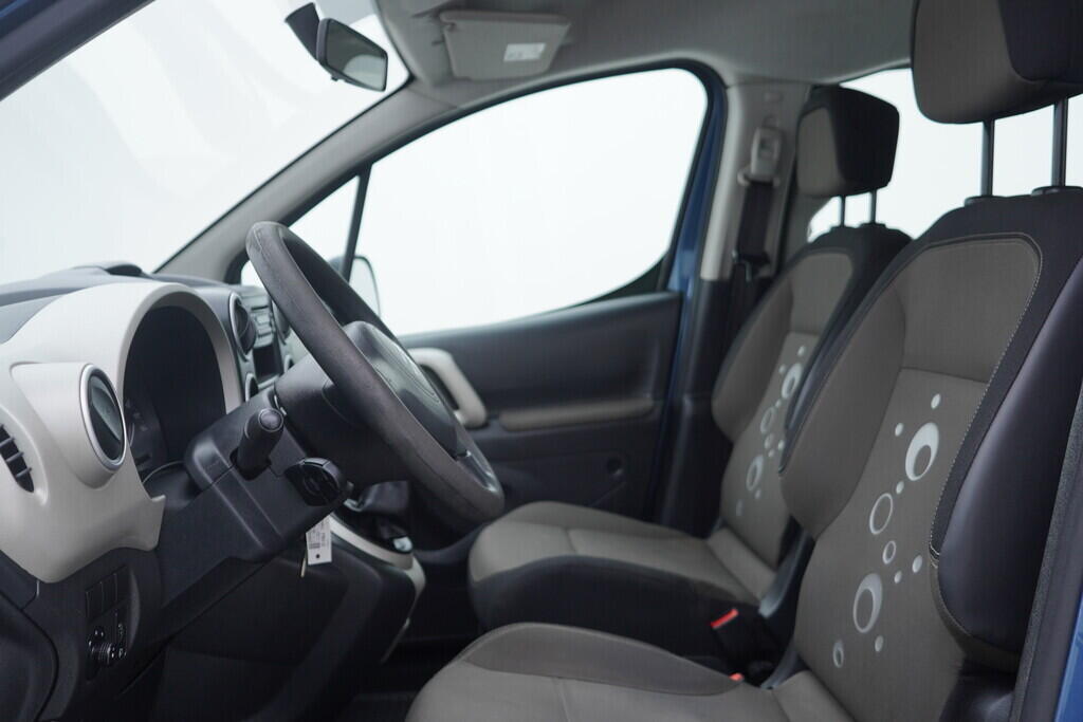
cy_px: 361
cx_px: 542
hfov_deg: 53.1
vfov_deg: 36.9
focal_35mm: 36
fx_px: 1083
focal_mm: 24
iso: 125
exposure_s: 1/50
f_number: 3.2
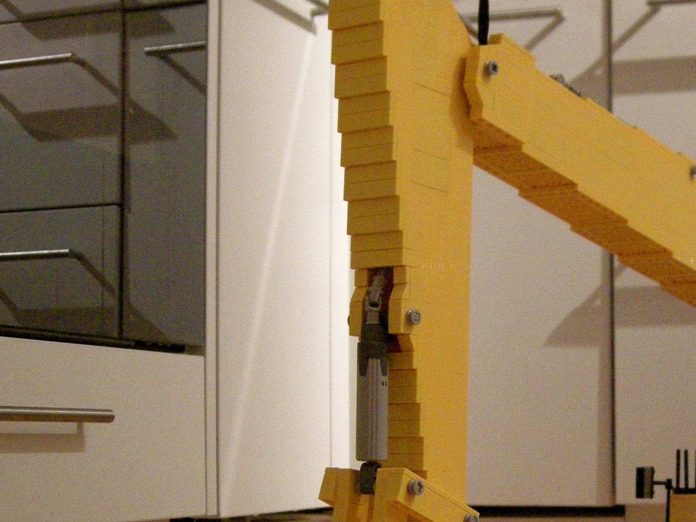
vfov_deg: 19.2
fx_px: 1528
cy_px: 406
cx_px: 648
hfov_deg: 24.8
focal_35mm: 76
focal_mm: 7.5
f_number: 2.7
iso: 650
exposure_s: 1/7.9
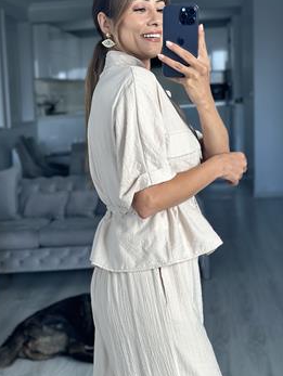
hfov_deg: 21.0
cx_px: 143
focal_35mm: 70
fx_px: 762
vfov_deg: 27.7
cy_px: 177
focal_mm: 6.86
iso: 125
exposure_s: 1/160
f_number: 1.78
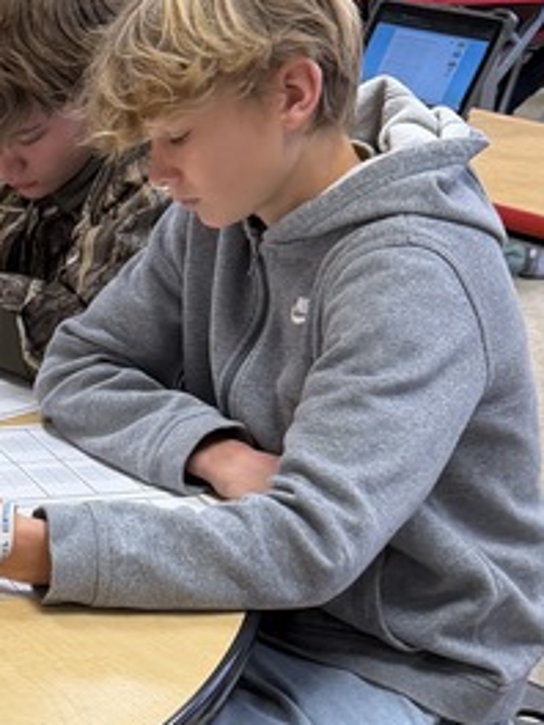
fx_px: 1949
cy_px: 563
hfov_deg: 14.5
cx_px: -332
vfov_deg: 20.9
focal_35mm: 93
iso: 125
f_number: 1.78
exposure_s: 1/60
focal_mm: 6.76
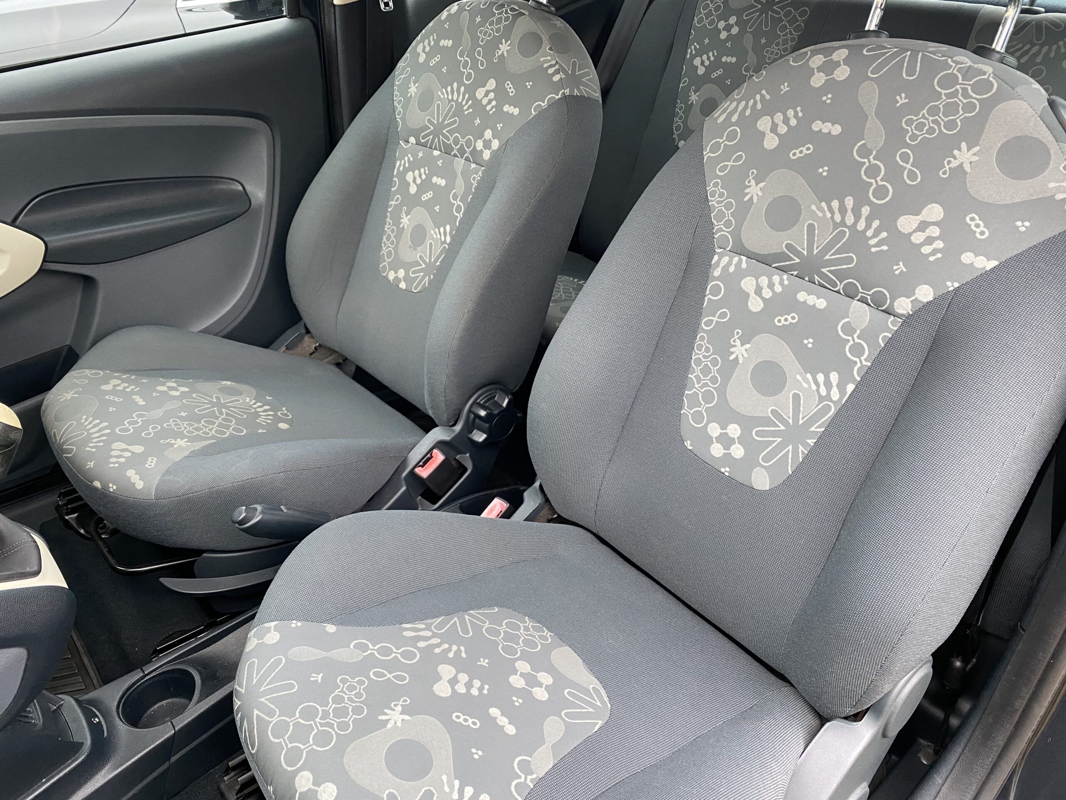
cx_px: 533
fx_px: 801
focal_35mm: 26
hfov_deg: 67.3
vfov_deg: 53.1
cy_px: 400
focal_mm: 4.25
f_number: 1.8
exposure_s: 1/60
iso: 250
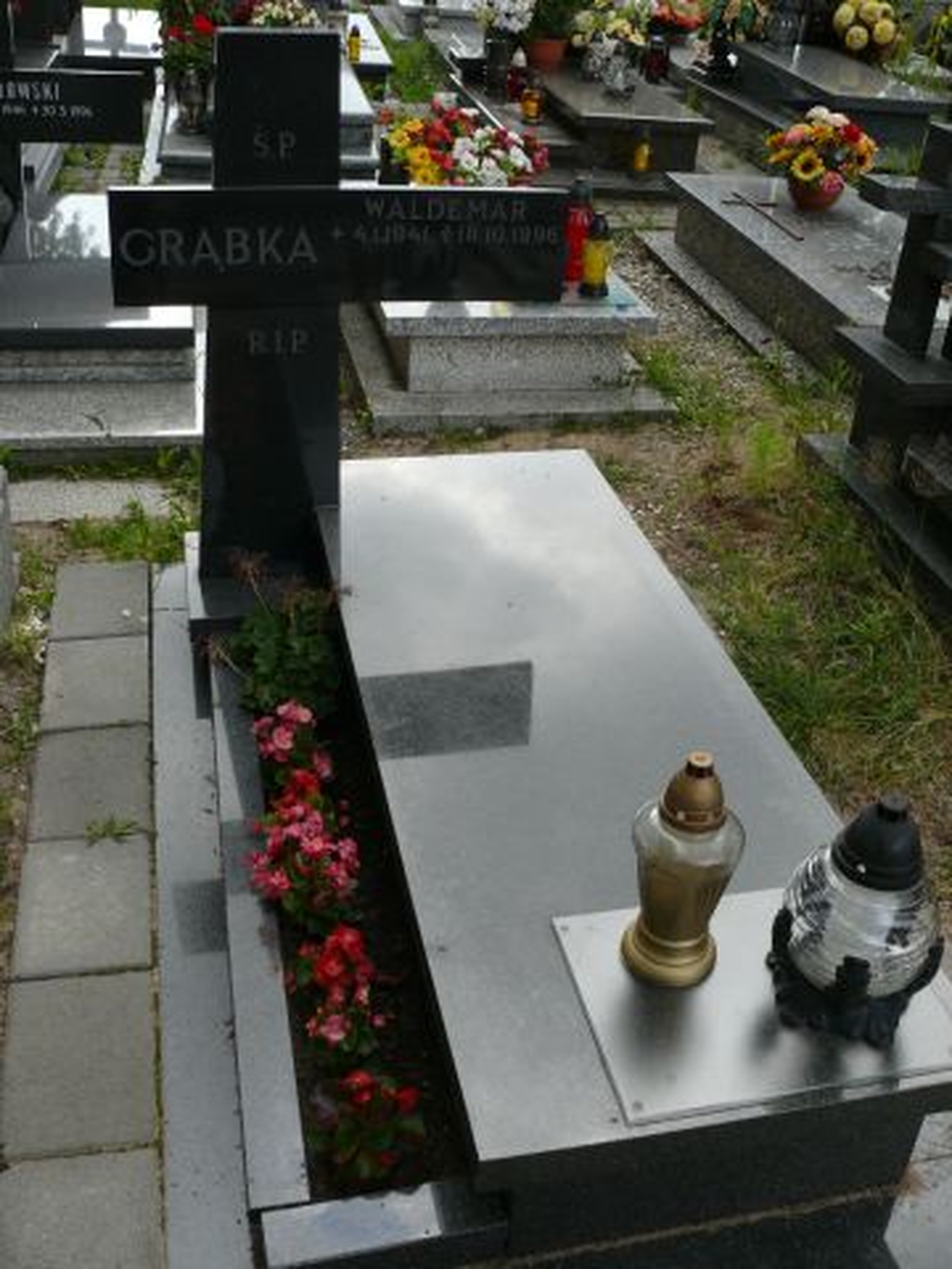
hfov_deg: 40.7
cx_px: 476
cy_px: 634
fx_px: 1283
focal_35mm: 35
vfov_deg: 52.6
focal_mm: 7.4
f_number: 4
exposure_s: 1/160
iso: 100
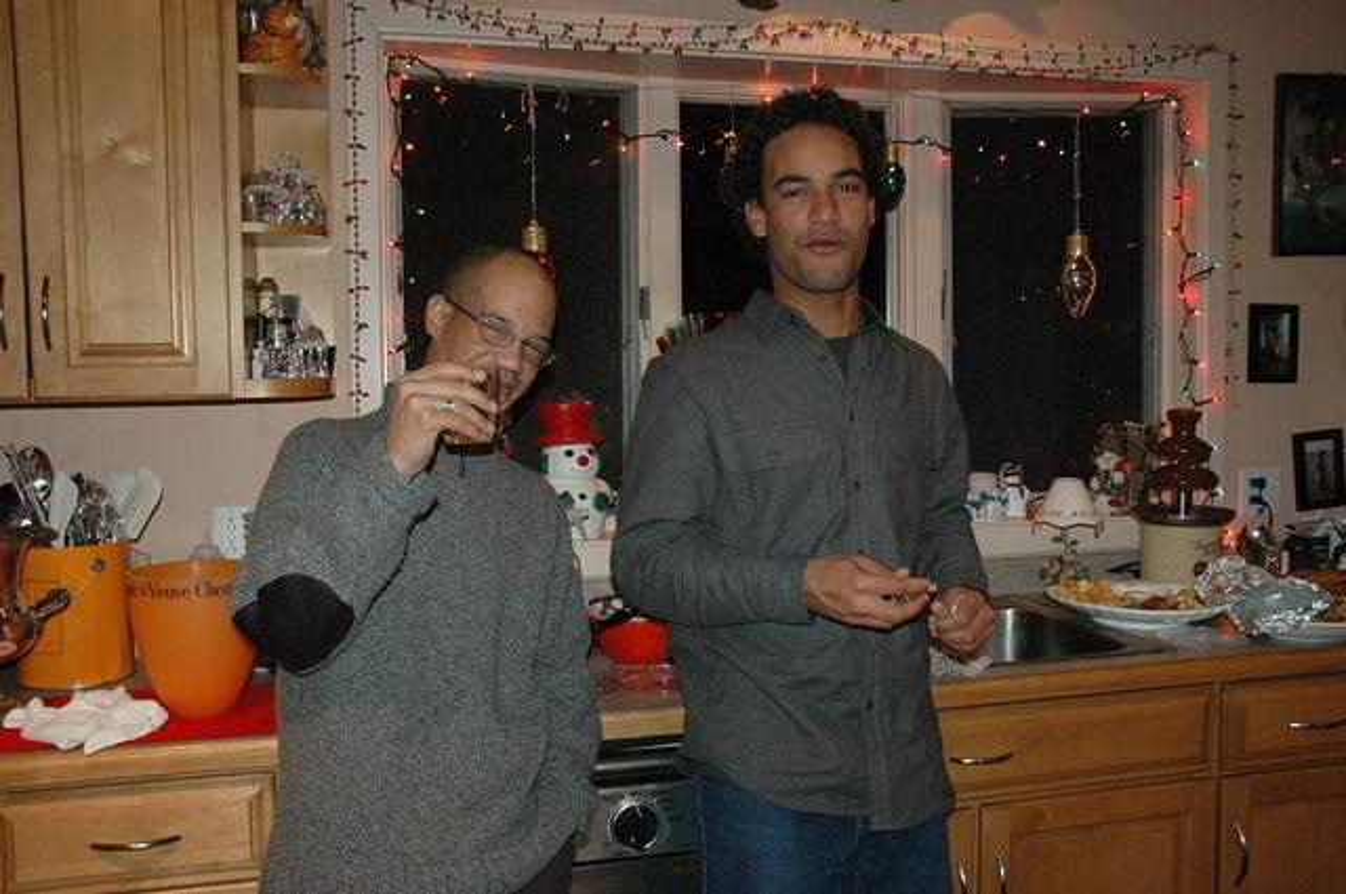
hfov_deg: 57.3
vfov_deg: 39.9
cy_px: 447
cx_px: 673
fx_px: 1232
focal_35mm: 33
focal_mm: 22
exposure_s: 1/60
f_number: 4.5
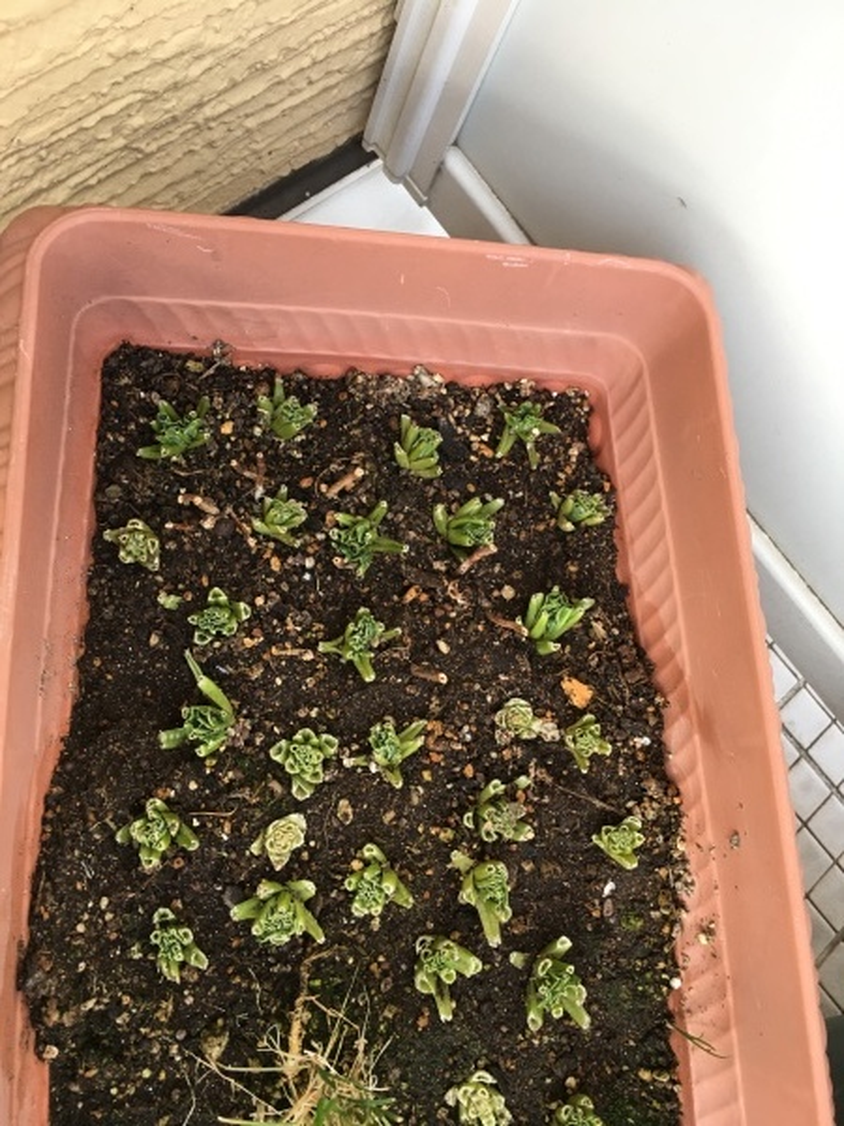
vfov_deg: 61.7
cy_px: 563
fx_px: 943
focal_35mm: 29
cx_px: 422
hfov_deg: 48.2
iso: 40
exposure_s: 1/30
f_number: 2.2
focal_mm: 4.15
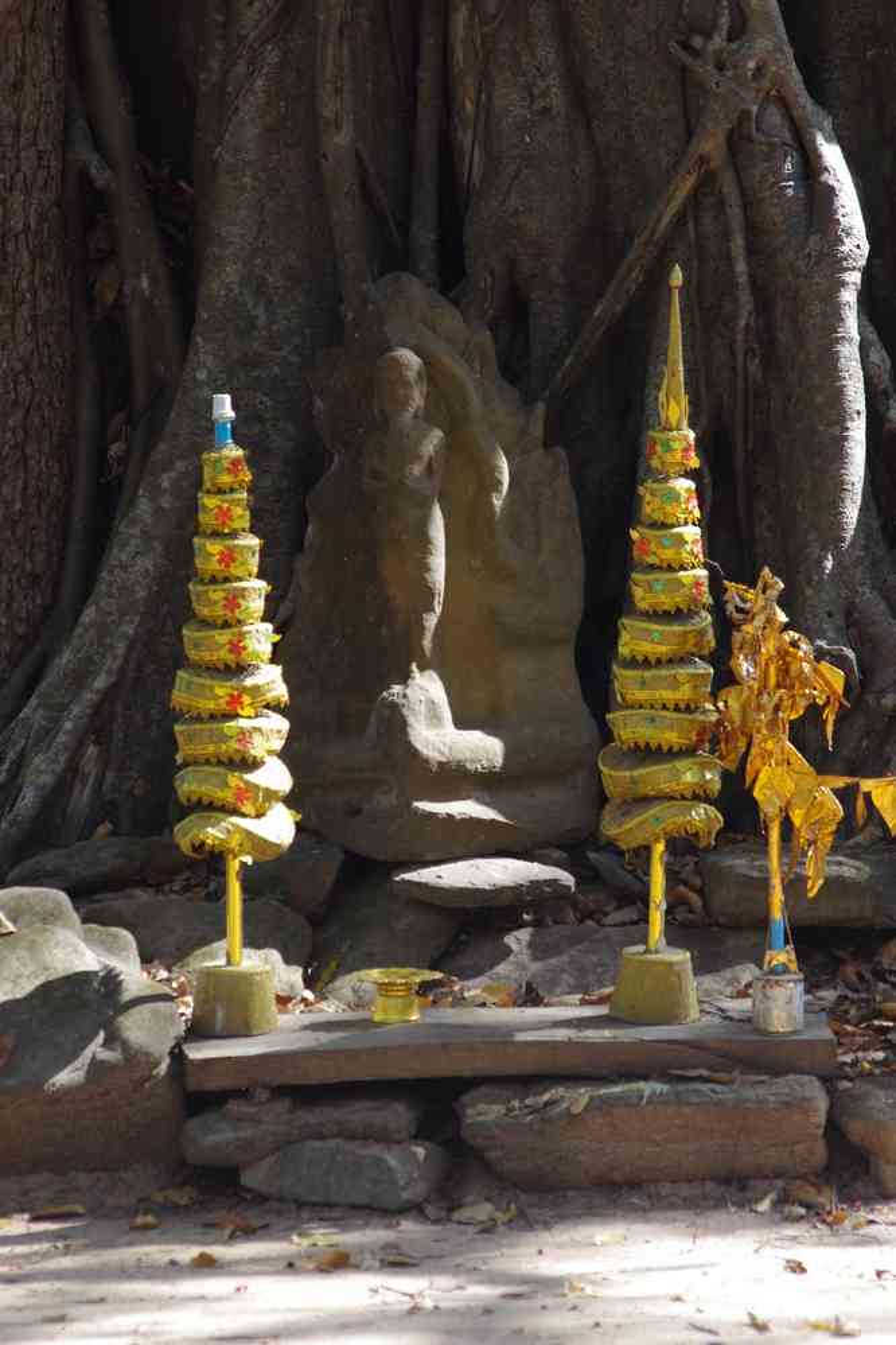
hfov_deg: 5.4
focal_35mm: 255
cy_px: 672
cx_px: 448
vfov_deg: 8.1
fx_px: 9519
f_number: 8
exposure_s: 1/200
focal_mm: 170
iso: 1600
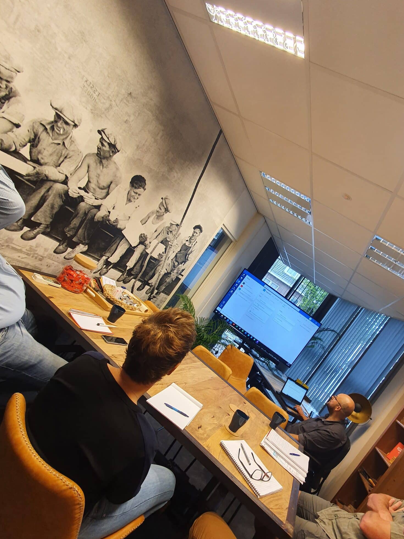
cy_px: 307
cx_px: 251
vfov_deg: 90.5
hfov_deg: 73.5
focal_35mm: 17
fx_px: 265
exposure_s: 1/50
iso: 80
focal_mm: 1.8
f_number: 2.2
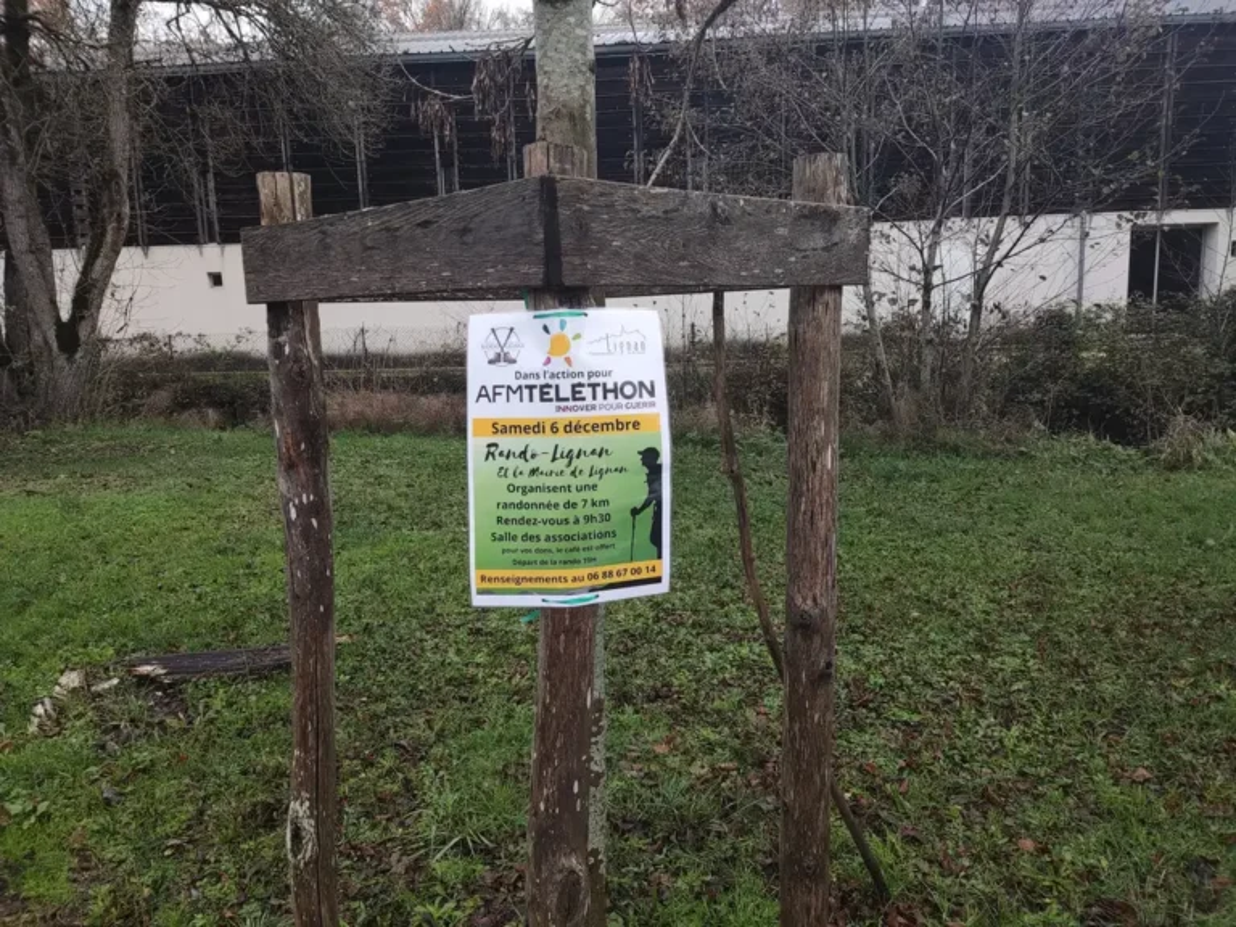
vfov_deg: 54.9
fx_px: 893
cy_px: 464
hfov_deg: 69.4
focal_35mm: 25
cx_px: 618
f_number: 1.79
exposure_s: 1/170
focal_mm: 4.71
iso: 50
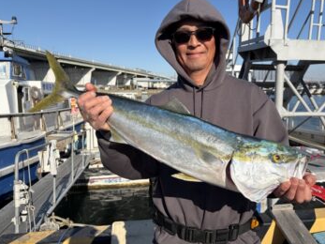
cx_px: 184
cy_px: 115
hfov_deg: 59.8
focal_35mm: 30
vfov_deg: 46.8
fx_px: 282
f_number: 1.6
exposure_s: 1/6329
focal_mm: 5.96
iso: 64
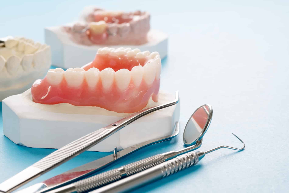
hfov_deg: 22.6
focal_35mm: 90
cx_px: 144
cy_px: 96
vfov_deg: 15.2
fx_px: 723
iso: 200
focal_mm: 60
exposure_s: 1
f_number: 13
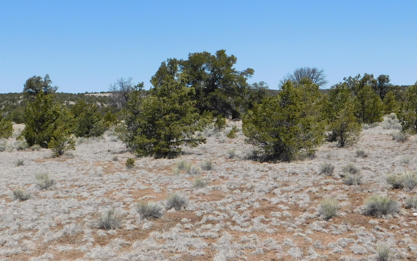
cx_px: 195
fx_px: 636
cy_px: 125
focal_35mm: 56
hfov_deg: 36.3
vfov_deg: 23.1
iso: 125
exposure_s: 1/400
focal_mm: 6.3
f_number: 7
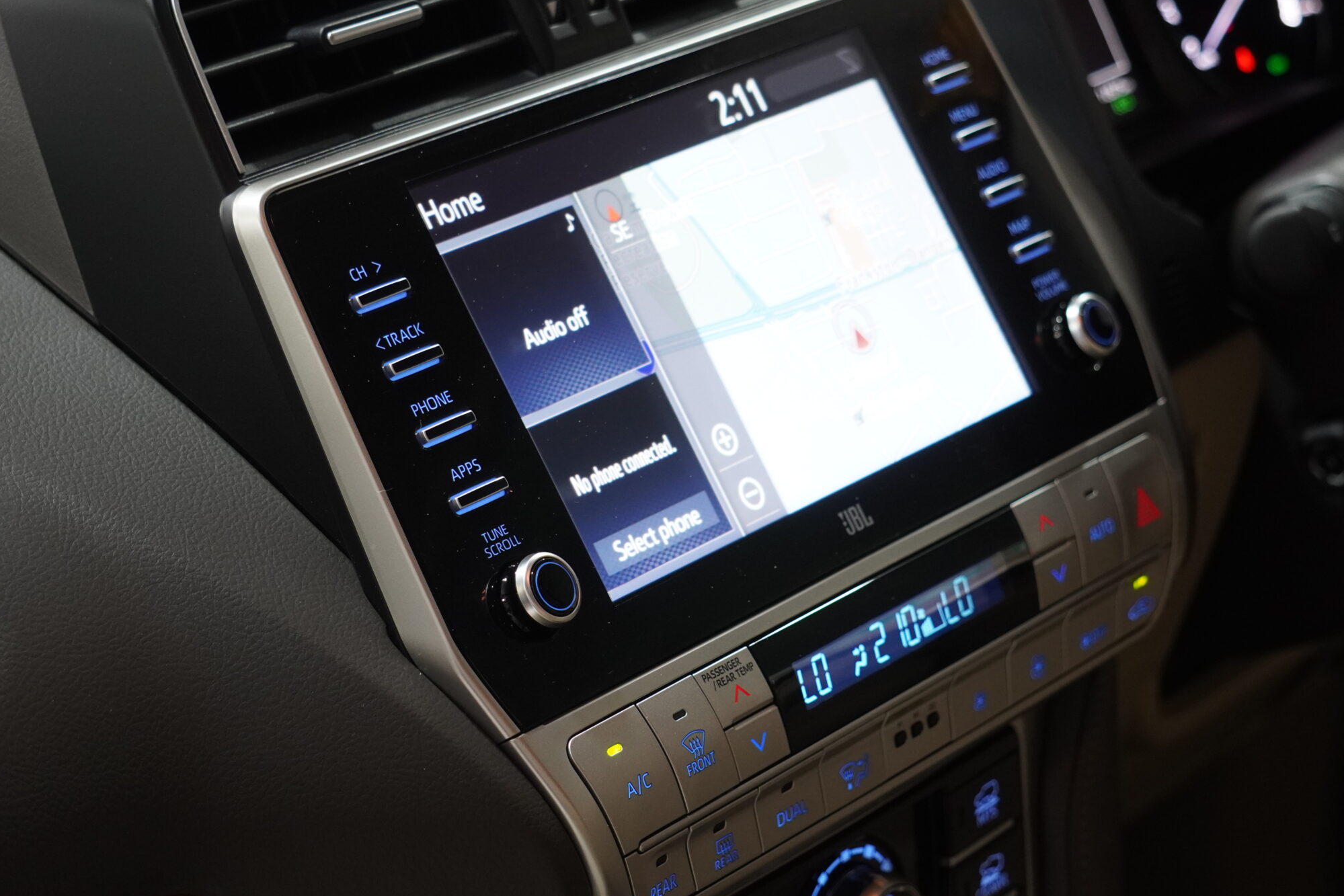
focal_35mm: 106
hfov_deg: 19.3
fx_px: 3944
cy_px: 404
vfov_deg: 13.0
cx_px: 747
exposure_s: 1/40
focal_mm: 55
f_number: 4.5
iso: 1250
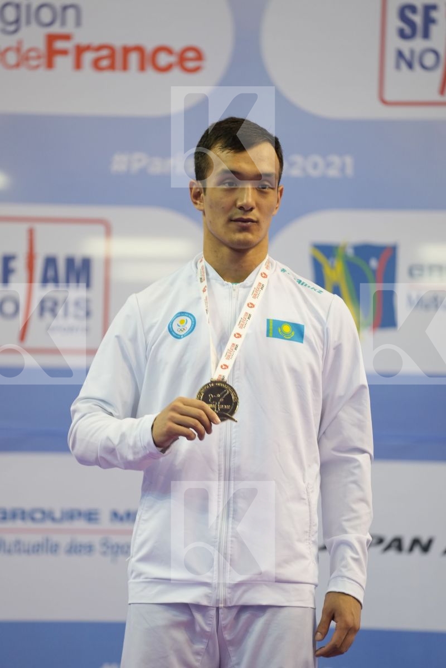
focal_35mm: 181
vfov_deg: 11.4
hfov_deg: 7.6
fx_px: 3363
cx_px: 223
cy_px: 334
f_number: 2.8
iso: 800
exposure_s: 1/250
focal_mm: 181
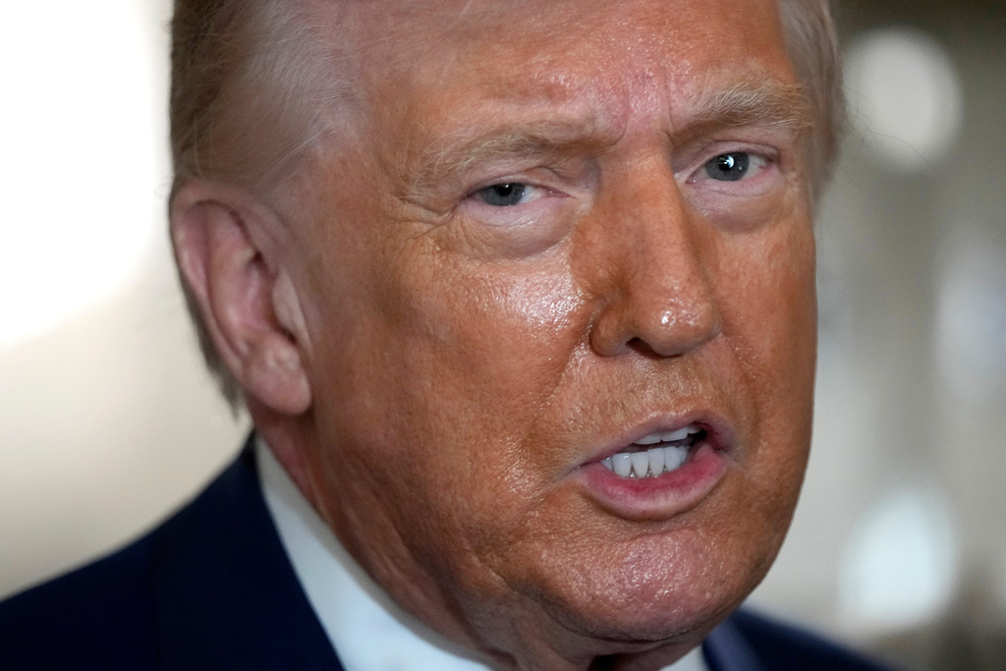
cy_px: 336
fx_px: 8384
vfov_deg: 4.6
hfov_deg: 6.9
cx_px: 503
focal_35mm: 300
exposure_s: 1/250
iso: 4000
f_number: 2.8
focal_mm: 200
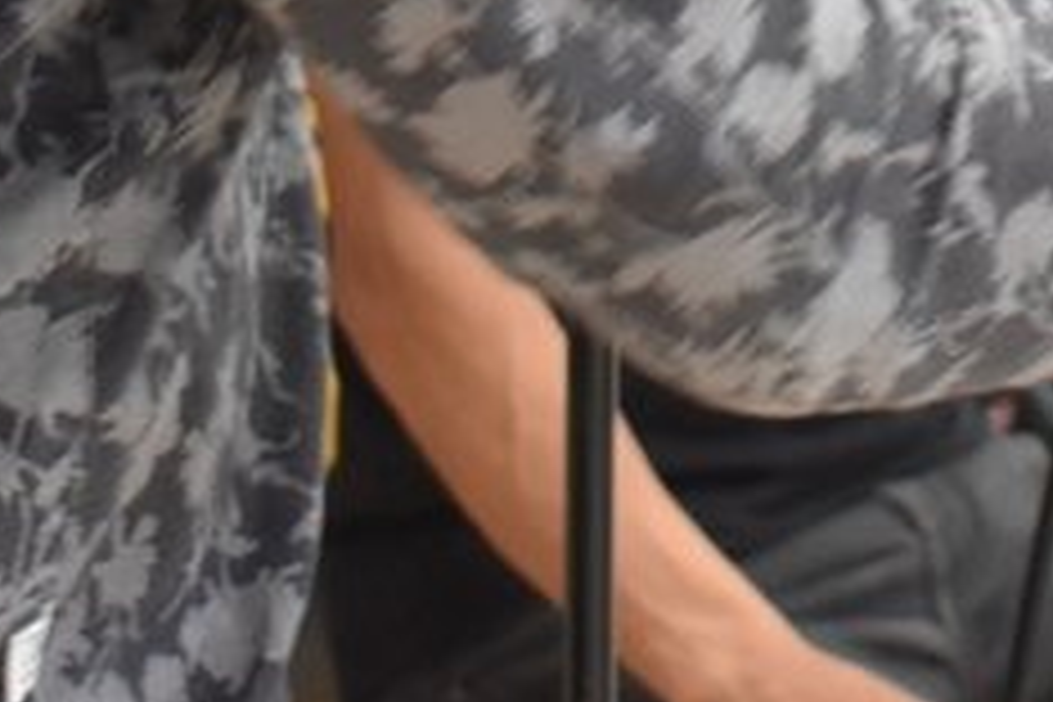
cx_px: 1044
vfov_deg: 6.3
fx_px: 6071
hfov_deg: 9.8
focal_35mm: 208
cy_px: -914
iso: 1250
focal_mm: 27
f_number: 4
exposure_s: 1/60
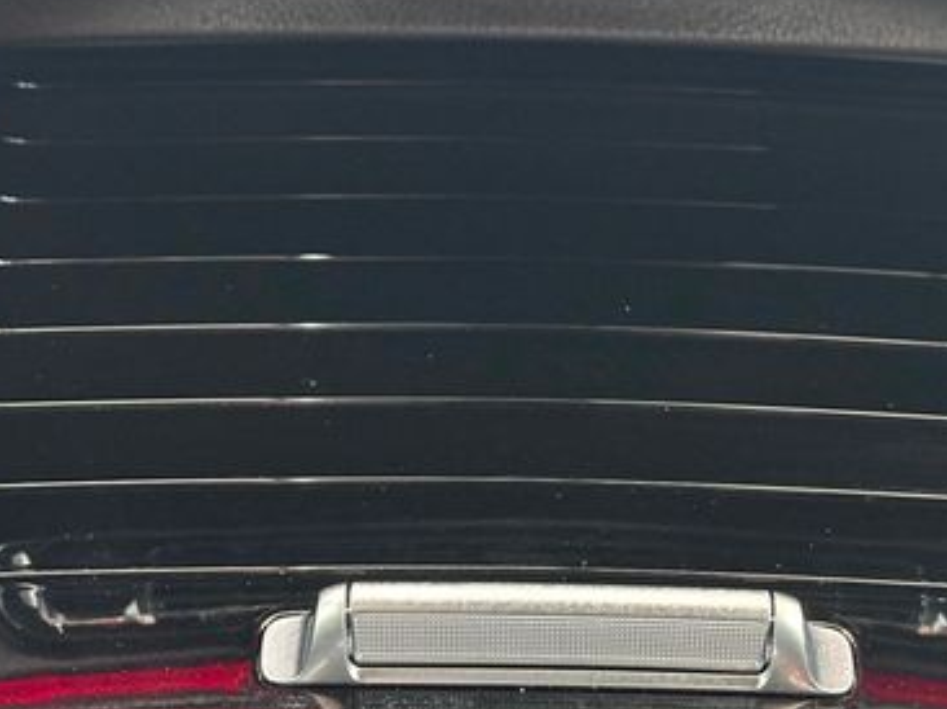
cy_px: 461
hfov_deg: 23.3
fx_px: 2297
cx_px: 549
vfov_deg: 17.5
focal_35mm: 84
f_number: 1.78
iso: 500
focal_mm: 6.86
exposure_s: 1/30
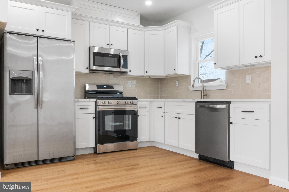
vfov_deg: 43.6
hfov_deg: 61.9
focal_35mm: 30
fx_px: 241
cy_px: 96
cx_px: 144
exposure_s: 1/1.67
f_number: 20
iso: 1250
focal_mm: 20
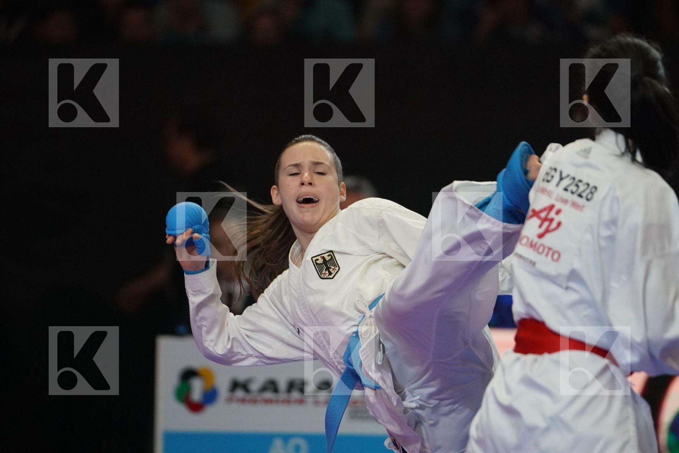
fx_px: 5658
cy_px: 226
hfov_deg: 6.9
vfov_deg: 4.6
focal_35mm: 300
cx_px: 340
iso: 4000
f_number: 2.8
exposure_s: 1/1000
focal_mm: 200
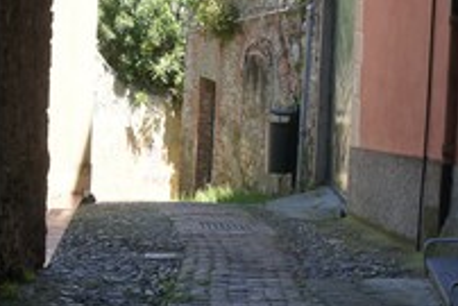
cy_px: 18
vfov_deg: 12.5
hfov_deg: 18.7
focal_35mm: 109
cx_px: 256
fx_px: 1388
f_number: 6.3
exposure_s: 1/250
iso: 400
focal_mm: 32
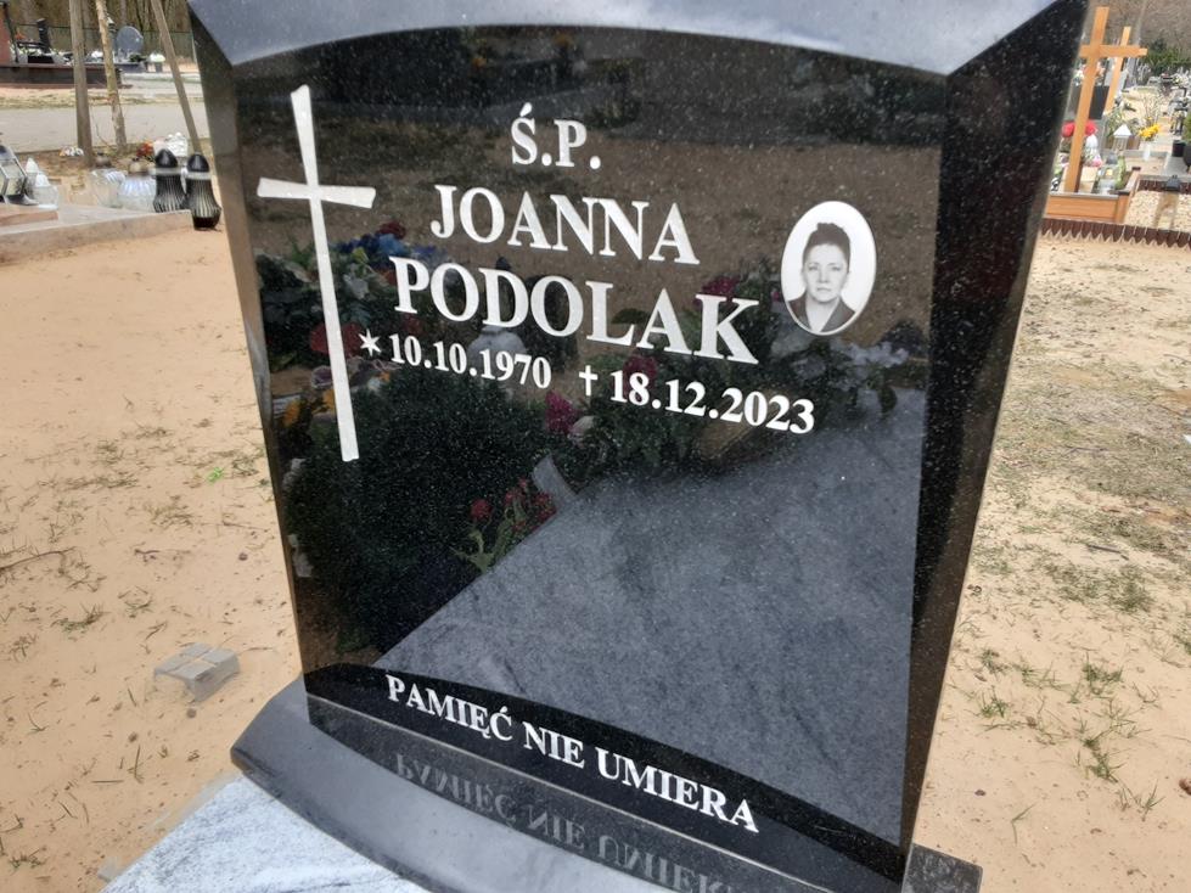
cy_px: 446
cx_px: 596
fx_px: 963
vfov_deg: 49.7
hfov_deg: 63.5
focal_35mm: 28
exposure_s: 1/390
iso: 40
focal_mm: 2.9
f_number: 1.9
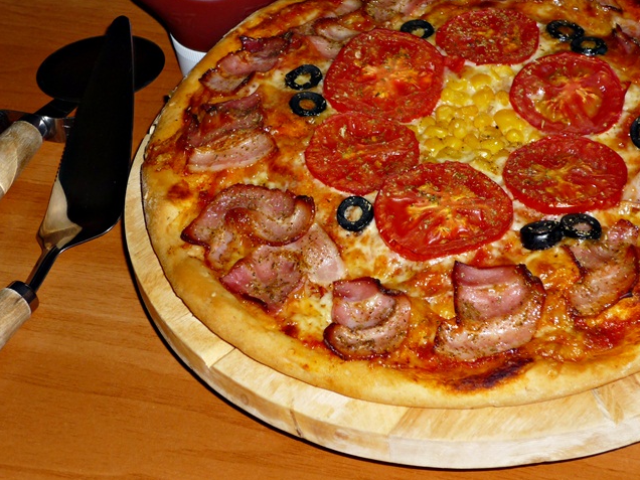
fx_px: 1442
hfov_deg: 25.0
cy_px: 183
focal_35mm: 78
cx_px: 352
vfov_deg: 18.9
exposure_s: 1/40
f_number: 3.7
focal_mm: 10.2
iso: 100
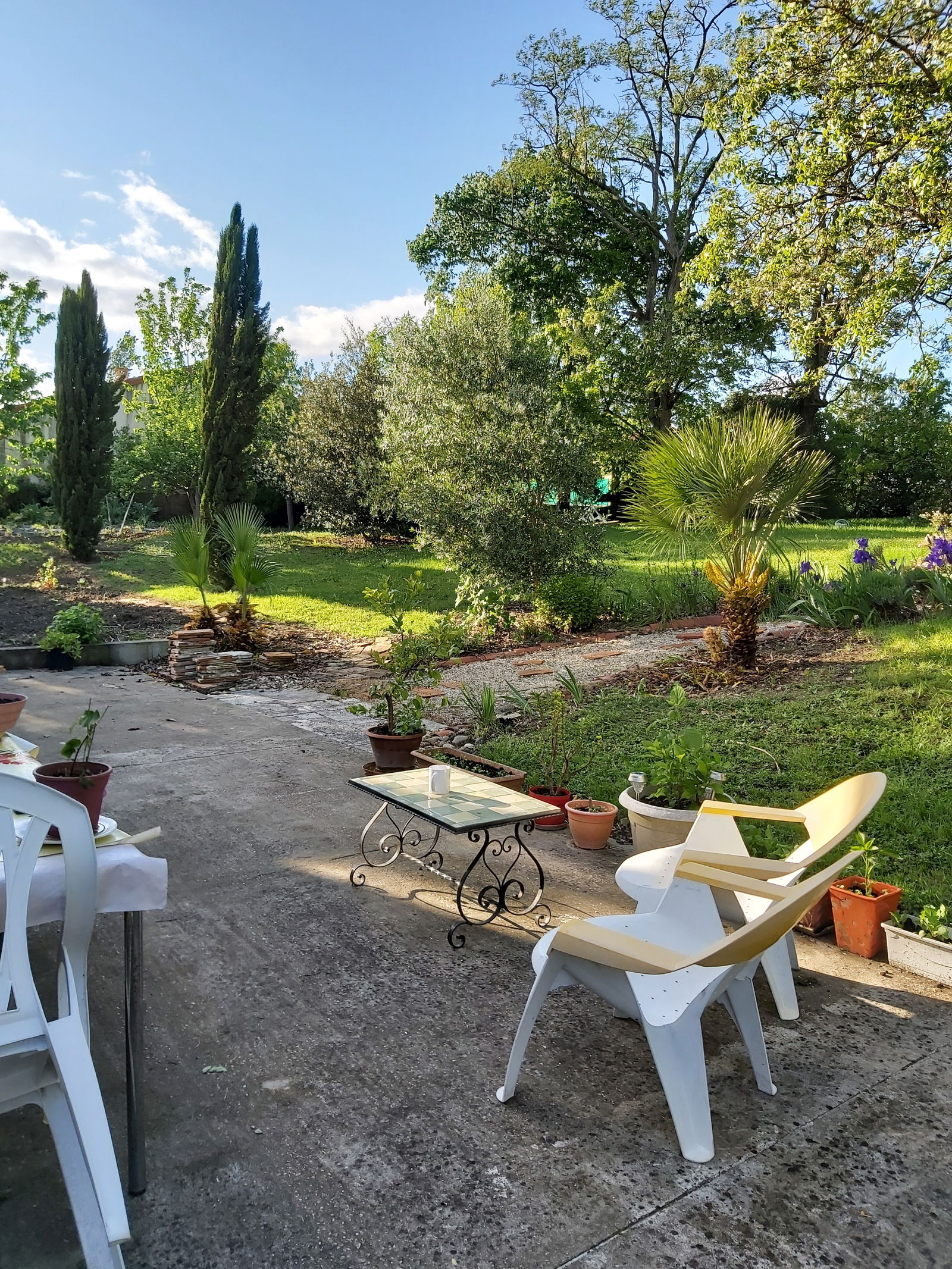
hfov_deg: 53.1
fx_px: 953
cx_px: 476
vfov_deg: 67.3
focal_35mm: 26
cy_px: 634
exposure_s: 1/749
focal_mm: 3.92
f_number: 1.7
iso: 64
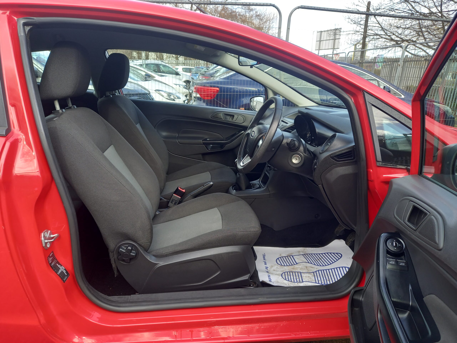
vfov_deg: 54.9
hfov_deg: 69.4
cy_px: 172
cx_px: 228
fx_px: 330
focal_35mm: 25
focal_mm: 4.6
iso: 40
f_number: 2
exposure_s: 1/60
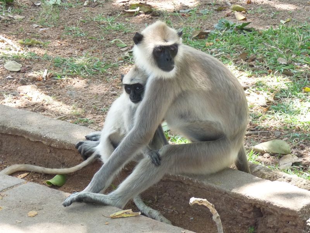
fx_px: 1576
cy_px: 116
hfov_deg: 11.2
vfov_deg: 8.4
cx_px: 155
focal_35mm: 176
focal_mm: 18
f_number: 3.6
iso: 200
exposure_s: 1/125
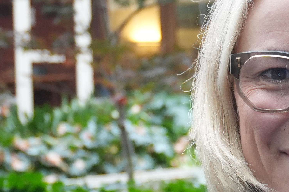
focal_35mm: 193
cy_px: 172
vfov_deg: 7.1
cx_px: 301
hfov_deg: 10.5
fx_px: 1550
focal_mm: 31
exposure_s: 1/50
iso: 1000
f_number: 5
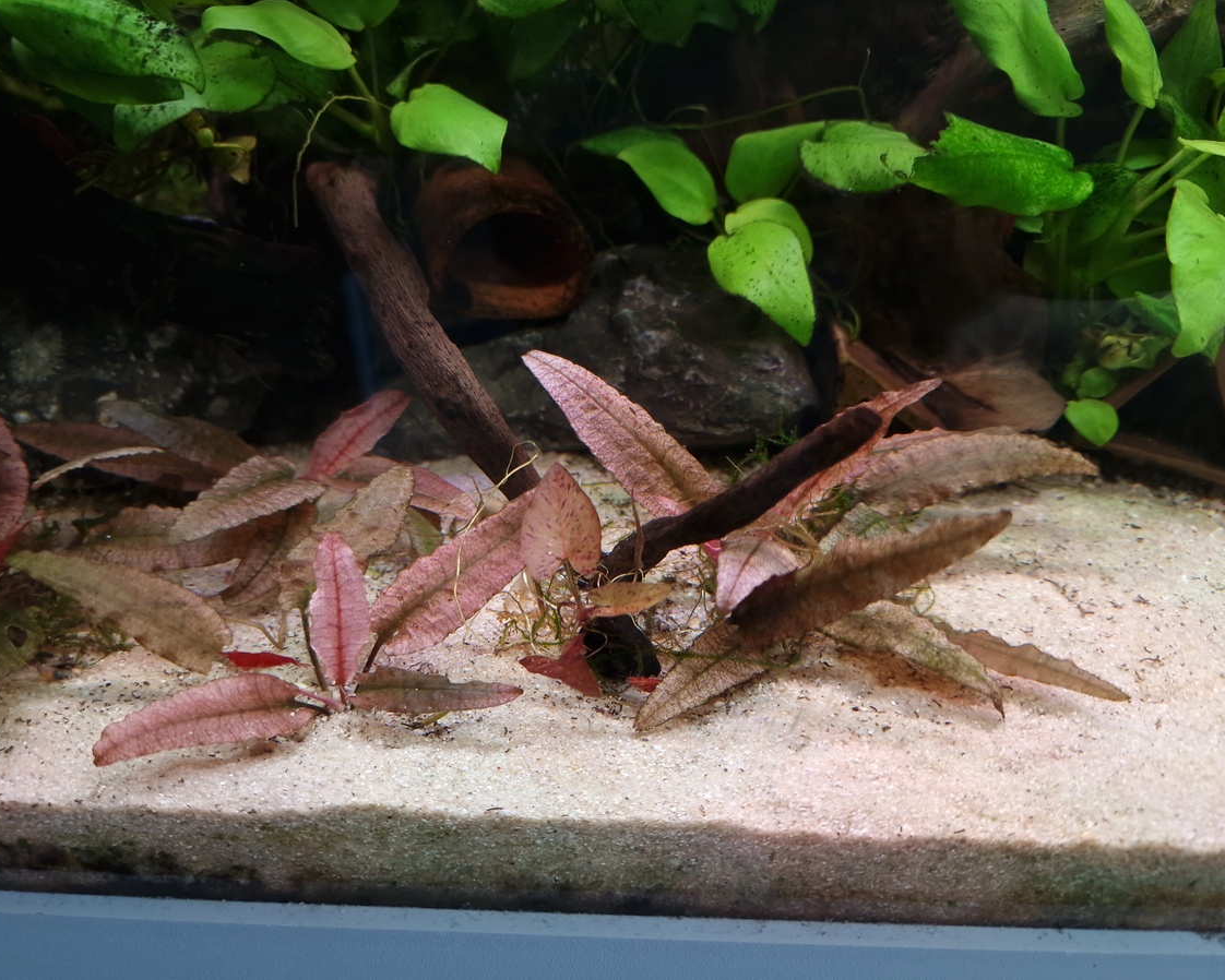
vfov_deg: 58.8
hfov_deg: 70.2
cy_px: 490
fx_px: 870
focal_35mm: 24
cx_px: 587
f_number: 1.8
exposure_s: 1/54
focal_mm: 6.4
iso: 200
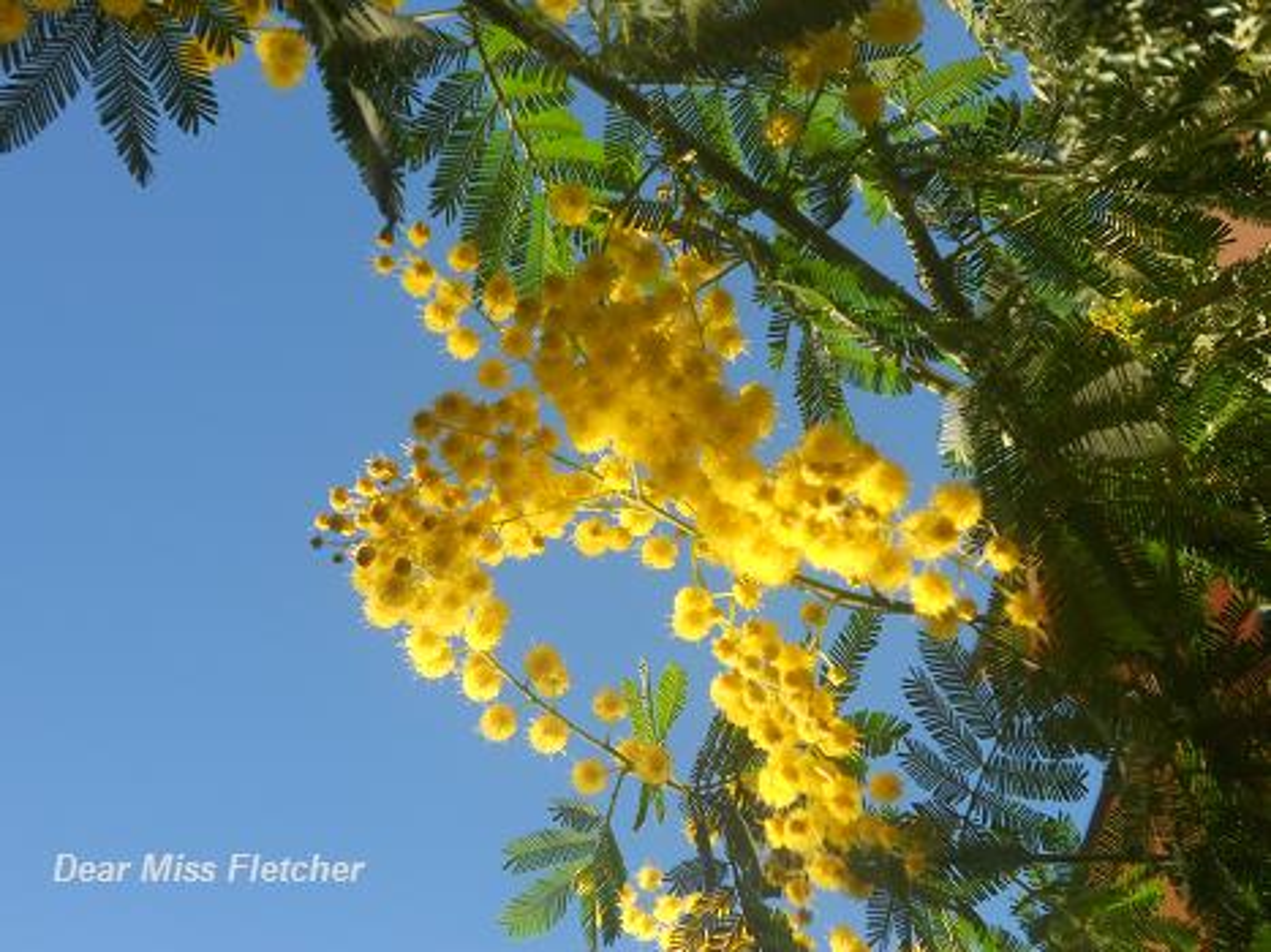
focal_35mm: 43
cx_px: 636
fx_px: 1578
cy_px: 476
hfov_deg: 43.9
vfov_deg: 33.6
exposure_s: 1/320
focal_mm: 7.7
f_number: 4.2
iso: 80
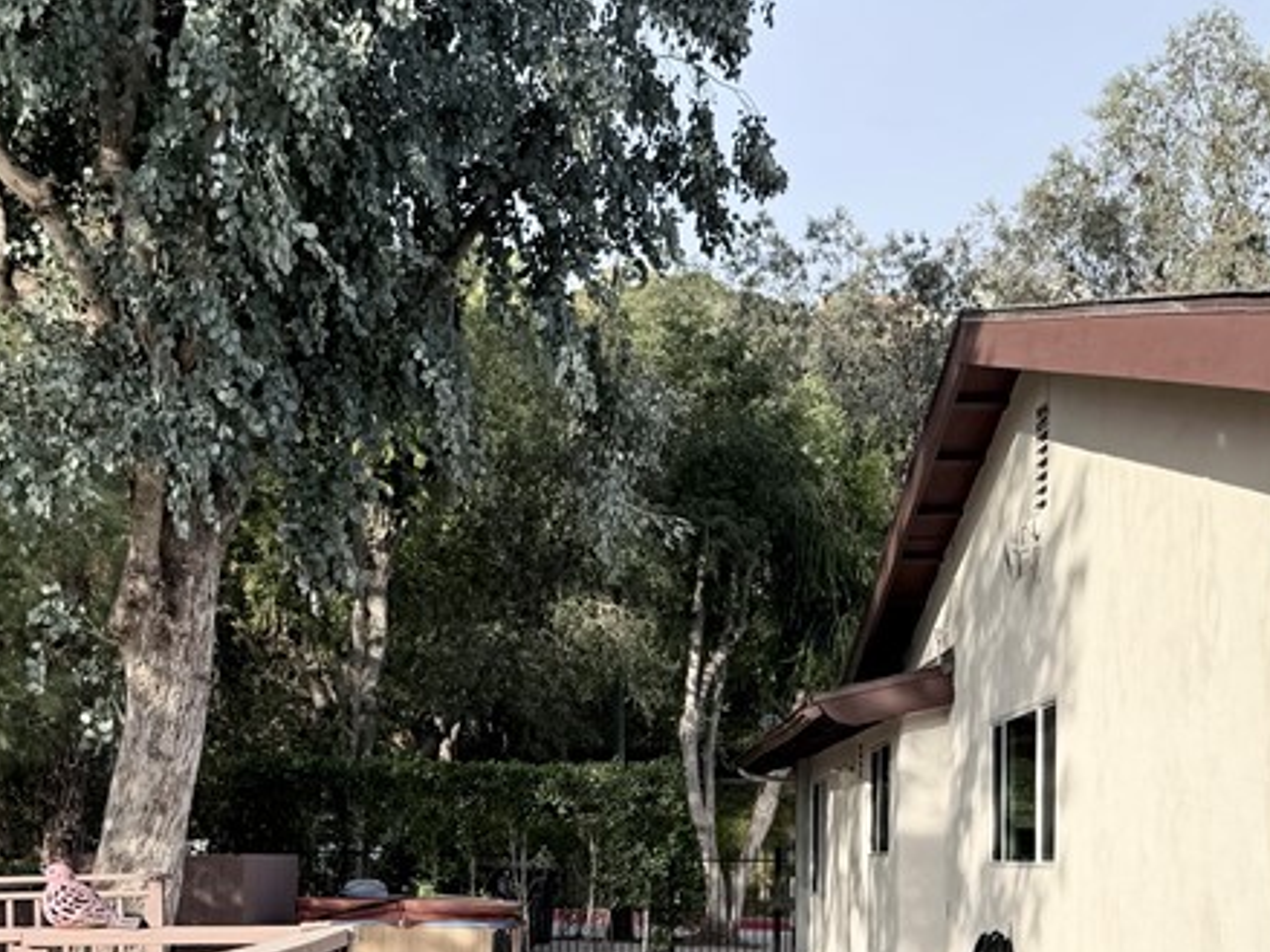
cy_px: 804
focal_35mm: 56
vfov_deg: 25.5
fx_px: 2054
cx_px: 564
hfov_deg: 34.3
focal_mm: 6.76
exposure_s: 1/3021
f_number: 1.78
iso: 80
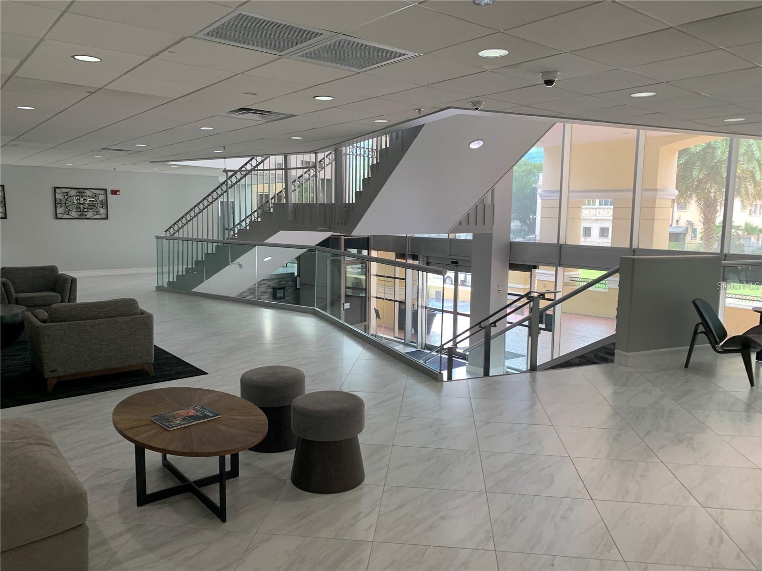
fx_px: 572
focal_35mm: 26
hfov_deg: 67.3
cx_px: 381
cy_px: 286
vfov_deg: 53.1
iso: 100
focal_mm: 4.25
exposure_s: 1/111
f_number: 1.8
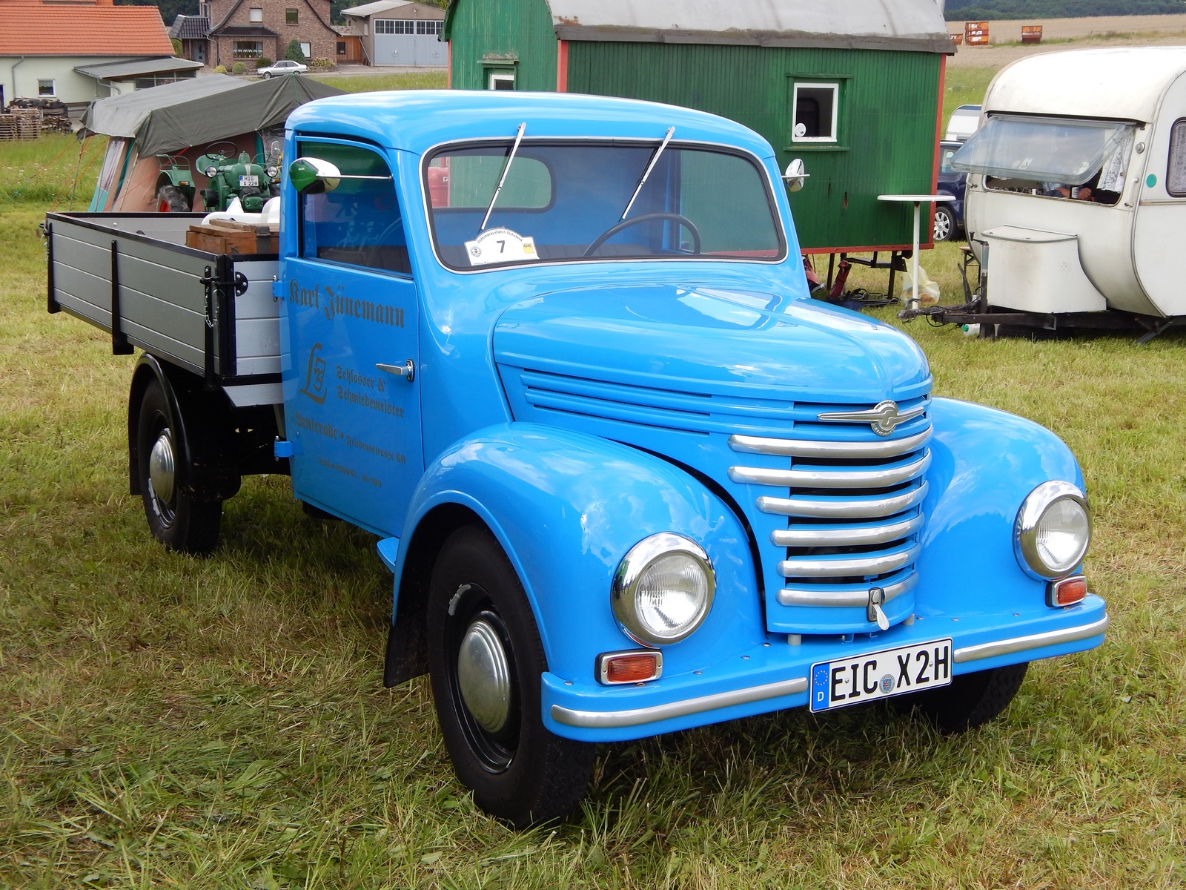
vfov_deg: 29.7
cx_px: 593
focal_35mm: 49
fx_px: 1679
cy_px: 445
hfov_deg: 38.9
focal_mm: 8.6
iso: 125
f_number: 3.7
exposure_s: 1/400
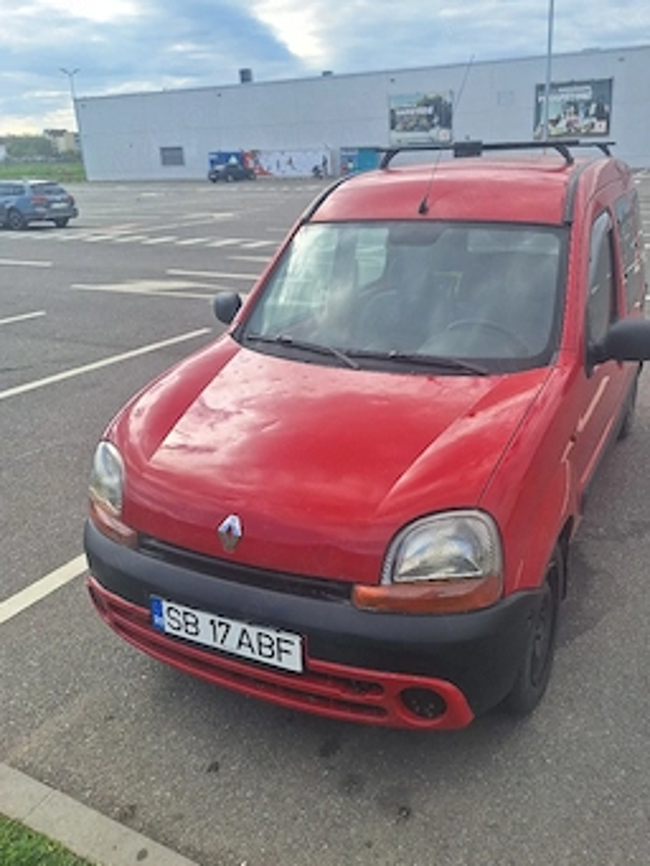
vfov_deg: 65.2
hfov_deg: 51.2
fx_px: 676
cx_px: 371
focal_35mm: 27
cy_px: 394
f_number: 1.8
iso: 40
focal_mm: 5.54
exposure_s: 1/2000
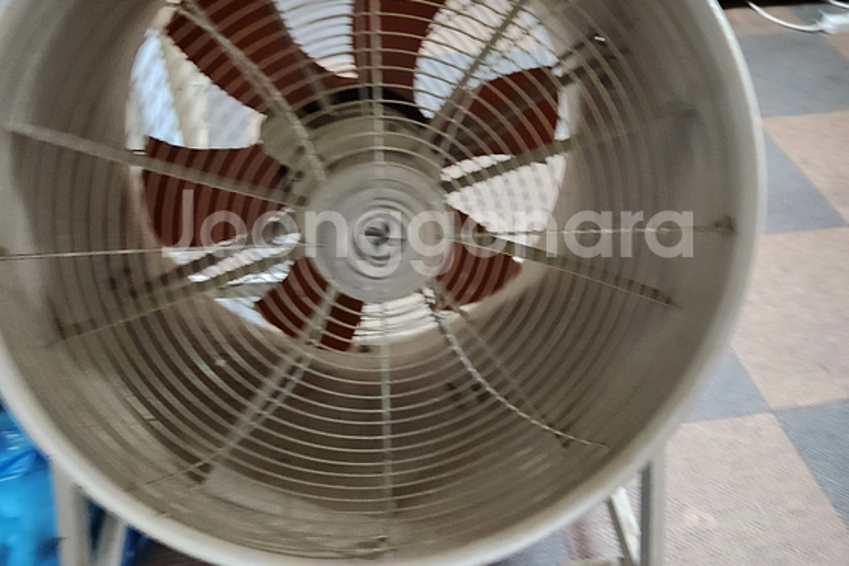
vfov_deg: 41.0
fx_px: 755
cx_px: 424
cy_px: 233
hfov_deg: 58.7
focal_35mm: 32
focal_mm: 5.4
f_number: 1.8
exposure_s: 1/40
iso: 640
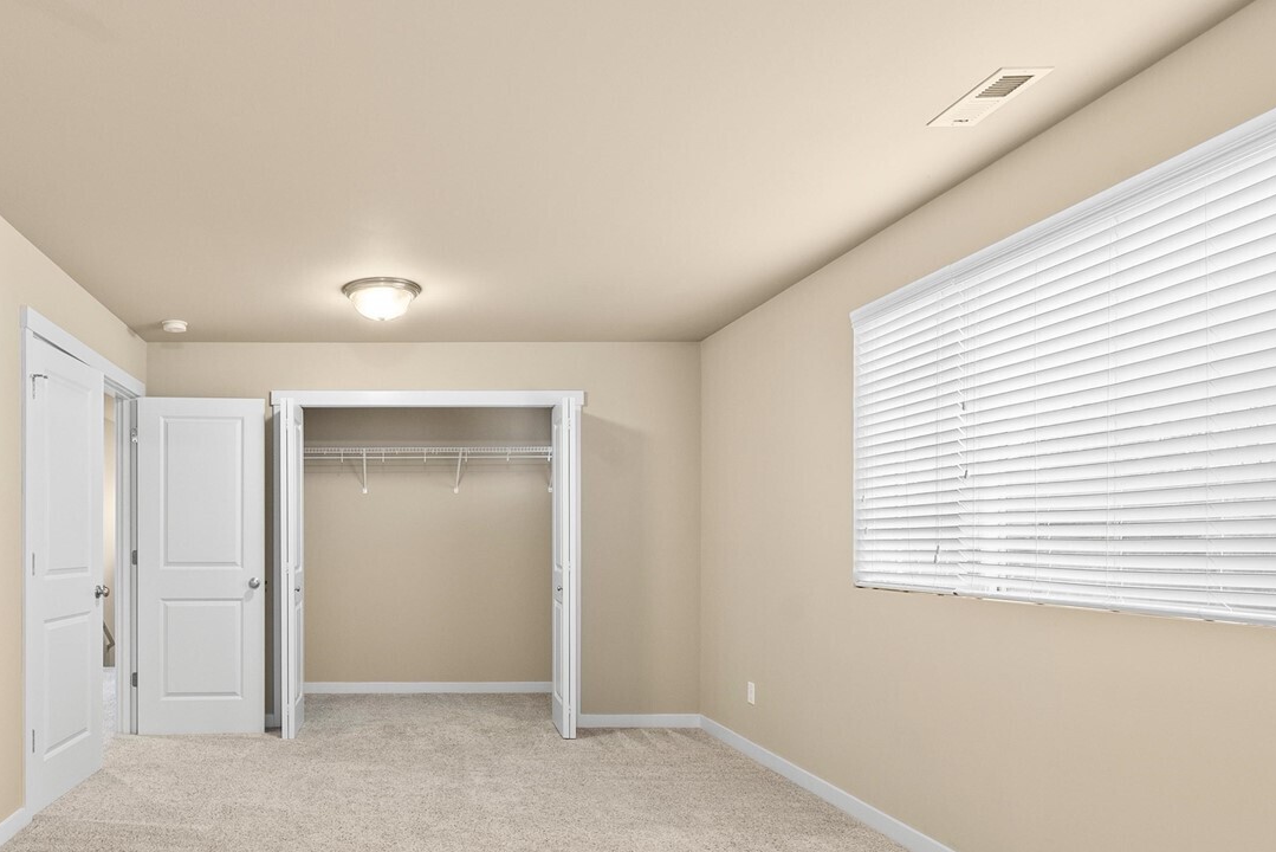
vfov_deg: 56.2
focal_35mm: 22
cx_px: 373
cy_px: 556
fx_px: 780
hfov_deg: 74.7
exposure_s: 1/2.5
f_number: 7.1
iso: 1000
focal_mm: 14
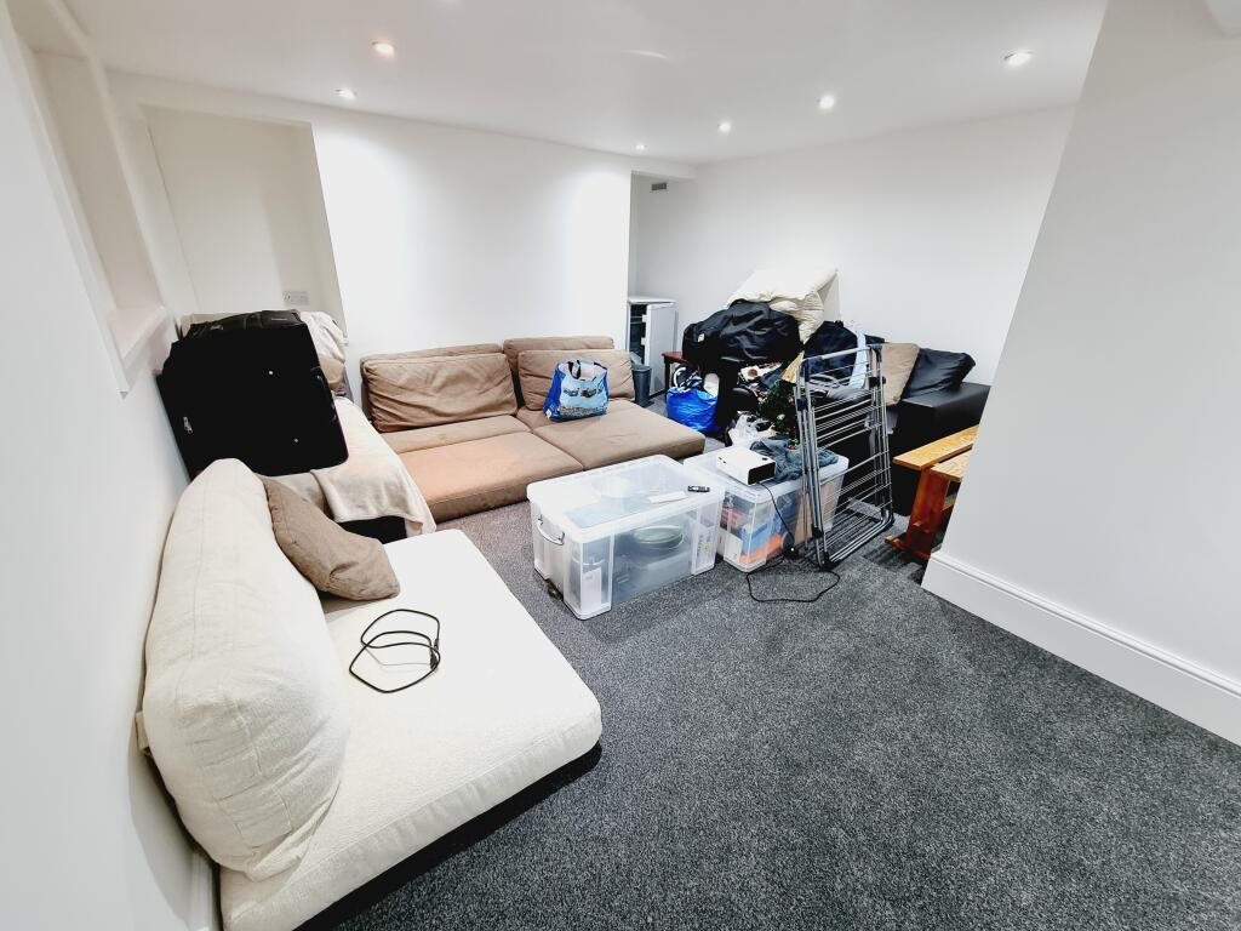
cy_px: 466
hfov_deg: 106.2
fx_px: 466
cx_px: 620
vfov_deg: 89.9
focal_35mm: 13
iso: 250
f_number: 2.2
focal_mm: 2.2
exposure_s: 1/50
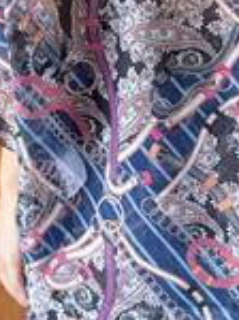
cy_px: -133
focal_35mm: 171
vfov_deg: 11.2
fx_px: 1579
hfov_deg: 8.6
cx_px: 190
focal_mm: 6.76
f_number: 1.78
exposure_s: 1/50
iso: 160
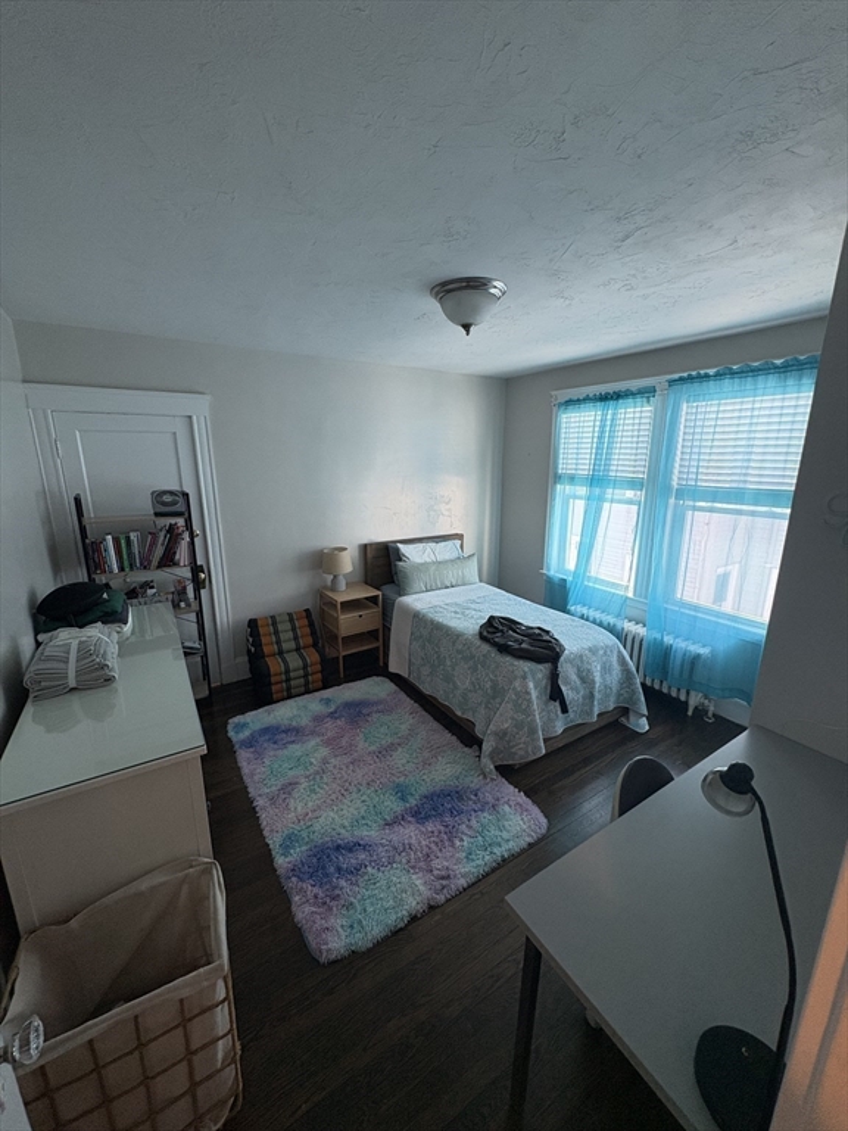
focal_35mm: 14
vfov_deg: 102.1
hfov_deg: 85.7
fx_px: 457
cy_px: 566
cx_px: 424
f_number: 2.2
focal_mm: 2.22
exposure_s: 1/120
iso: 320
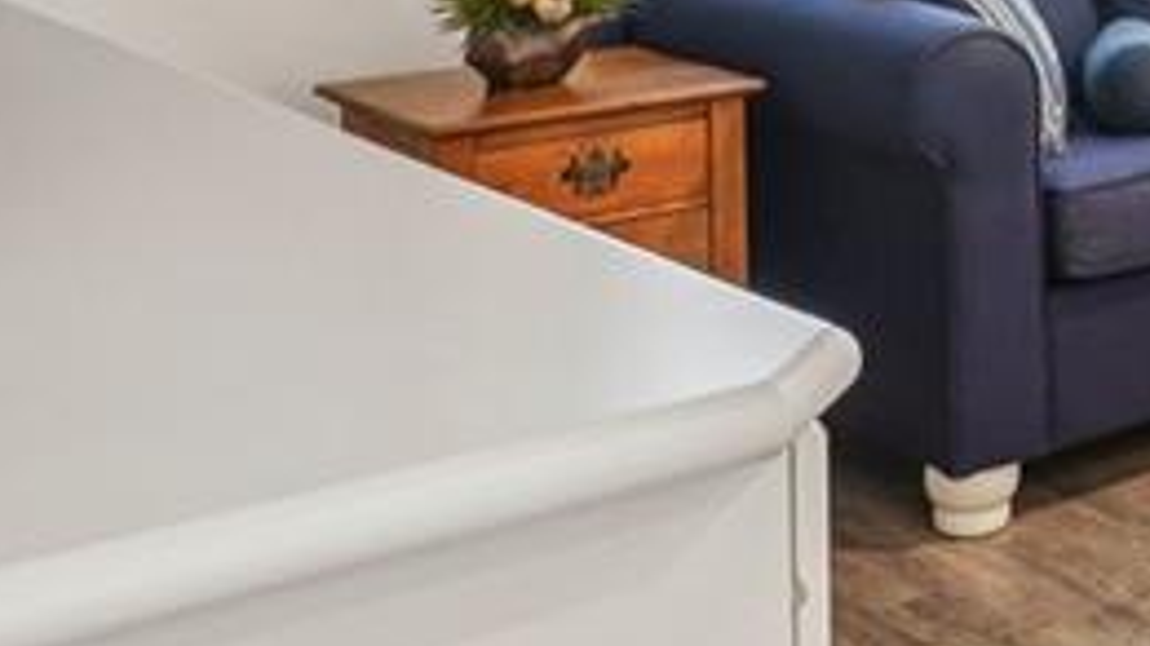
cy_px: -372
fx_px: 2134
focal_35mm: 70
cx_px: 1663
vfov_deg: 15.6
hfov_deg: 24.4
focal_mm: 17
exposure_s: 1/15
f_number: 9
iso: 400
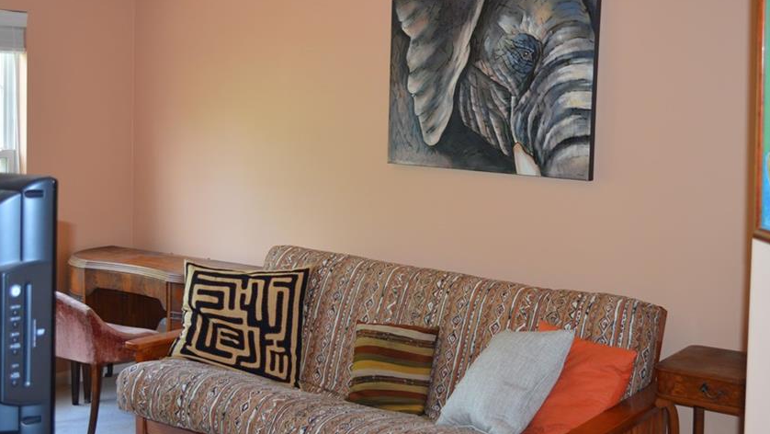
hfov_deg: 44.5
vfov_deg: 25.9
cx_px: 424
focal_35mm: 46
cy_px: 160
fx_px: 939
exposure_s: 1/60
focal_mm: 24
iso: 500
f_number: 4
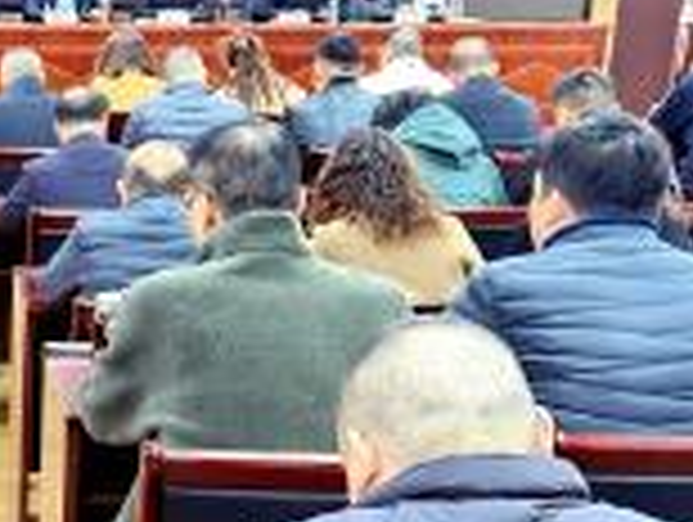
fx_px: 1404
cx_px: -122
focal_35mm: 70
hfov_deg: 25.2
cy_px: 351
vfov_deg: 21.0
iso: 320
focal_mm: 6.71
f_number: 1.9
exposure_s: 1/120
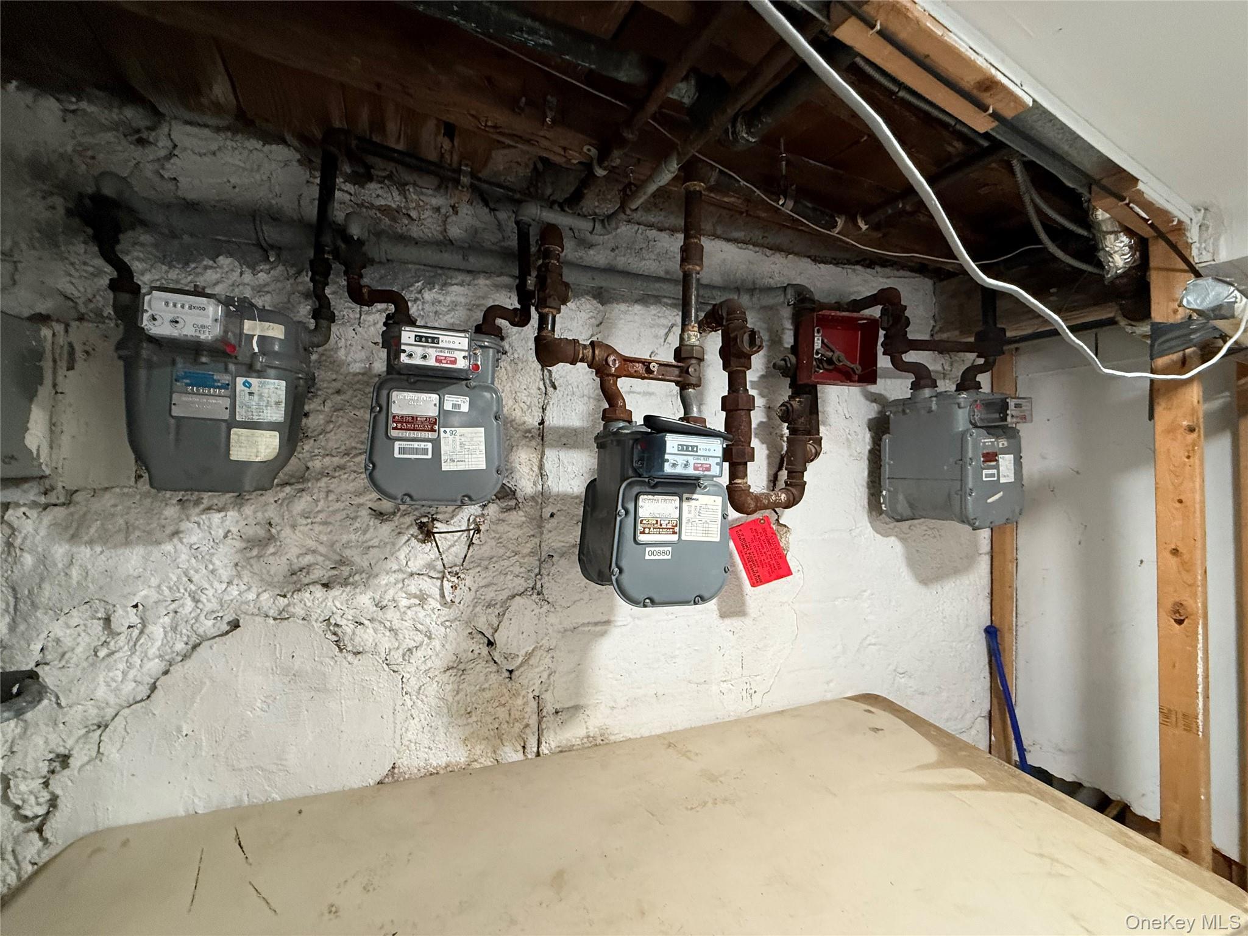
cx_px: 624
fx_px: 505
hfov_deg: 102.1
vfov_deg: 85.7
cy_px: 468
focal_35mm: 14
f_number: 2.2
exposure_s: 1/60
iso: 320
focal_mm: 2.22
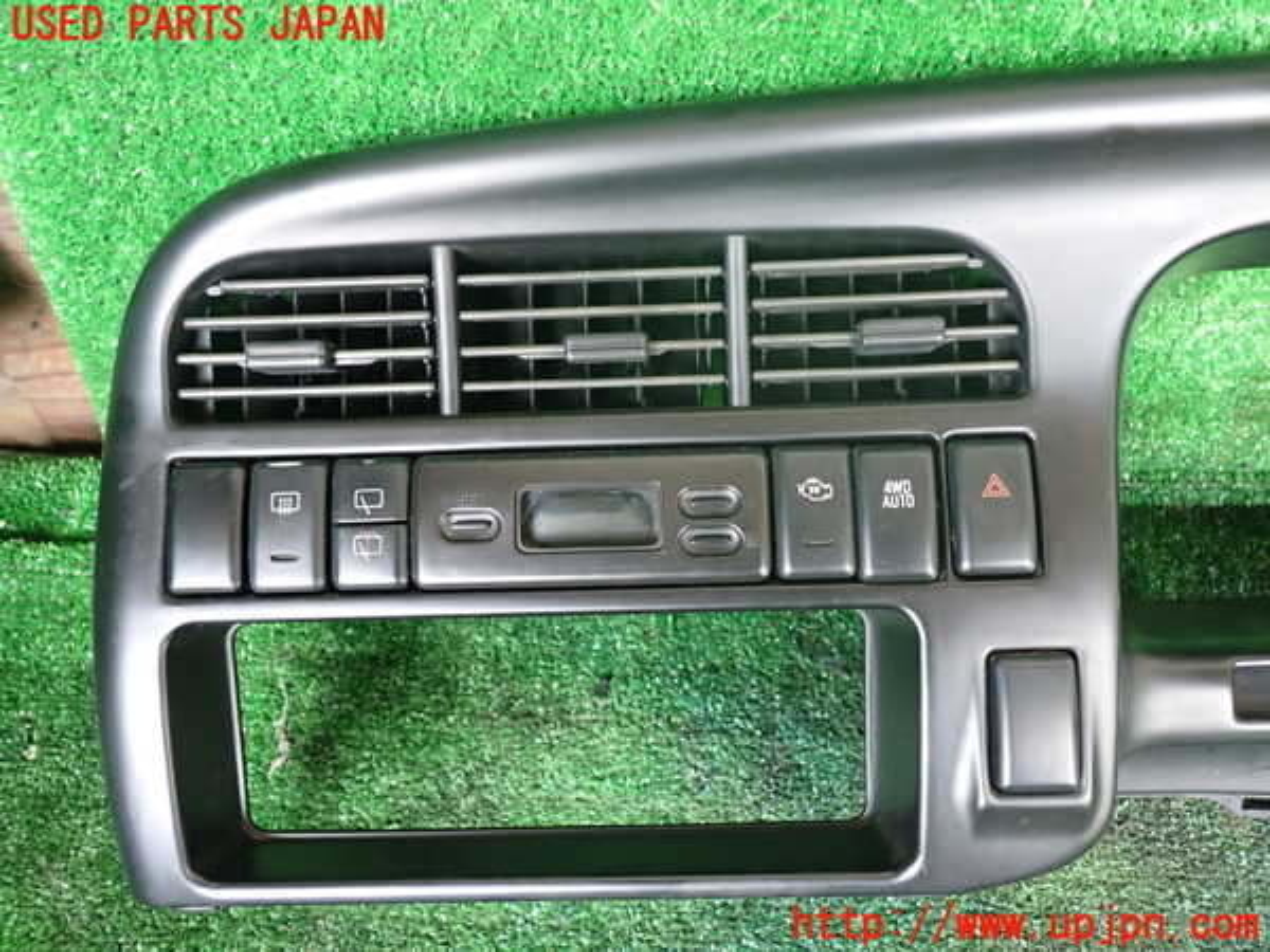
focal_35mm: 30
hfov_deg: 60.0
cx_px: 635
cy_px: 476
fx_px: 1101
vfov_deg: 46.8
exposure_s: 1/30
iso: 320
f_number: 2.3
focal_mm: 5.4
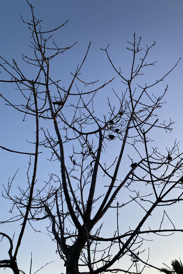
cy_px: 138
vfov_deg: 65.5
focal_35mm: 28
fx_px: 213
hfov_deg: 46.3
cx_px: 102
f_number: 1.8
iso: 32
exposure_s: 1/418
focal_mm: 4.25
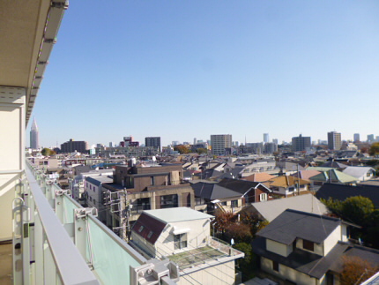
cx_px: 190
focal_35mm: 24
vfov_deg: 56.9
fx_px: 263
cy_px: 142
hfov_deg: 71.6
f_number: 9
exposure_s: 1/125
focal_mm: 4.3
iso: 100
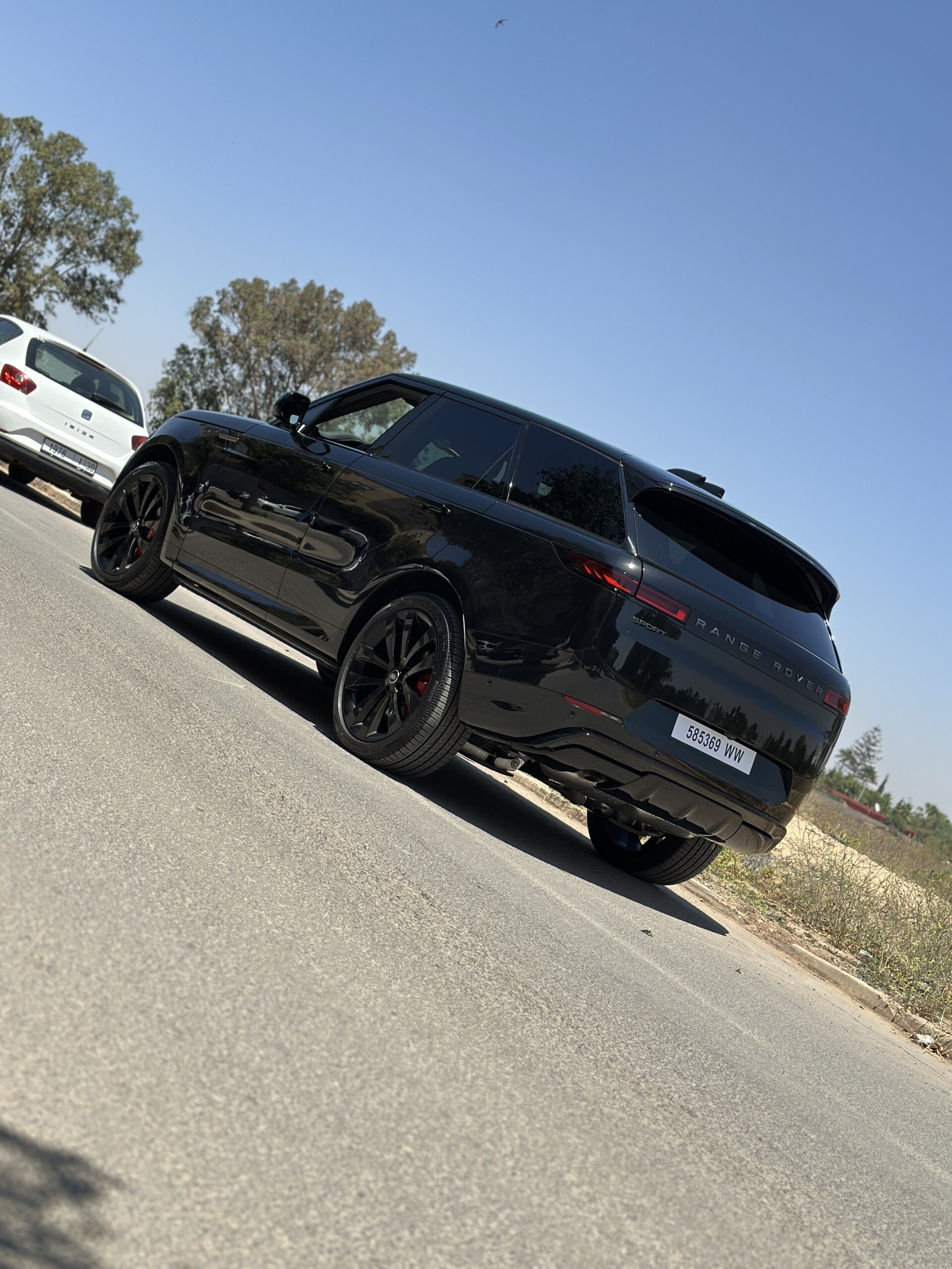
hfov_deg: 30.3
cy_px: 634
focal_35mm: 48
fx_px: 1760
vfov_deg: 39.7
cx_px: 476
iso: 80
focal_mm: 6.86
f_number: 1.78
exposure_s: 1/2976
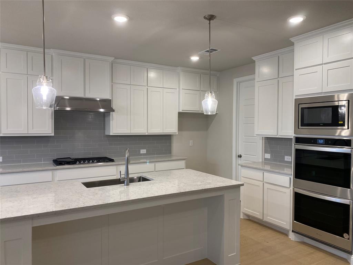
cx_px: 176
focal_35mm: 26
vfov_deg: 53.1
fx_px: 265
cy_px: 132
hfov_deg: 67.3
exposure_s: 1/60
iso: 64
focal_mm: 4.25
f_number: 1.8
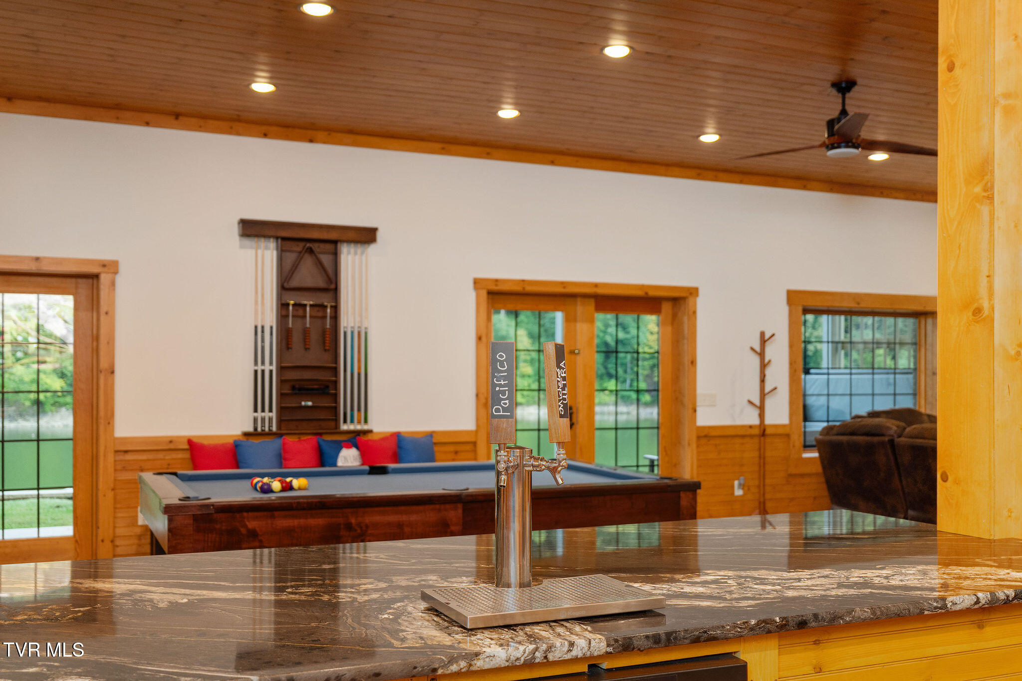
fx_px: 979
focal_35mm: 34
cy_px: 340
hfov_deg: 55.1
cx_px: 511
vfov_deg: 38.4
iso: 320
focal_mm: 34.5
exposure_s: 1/15
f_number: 4
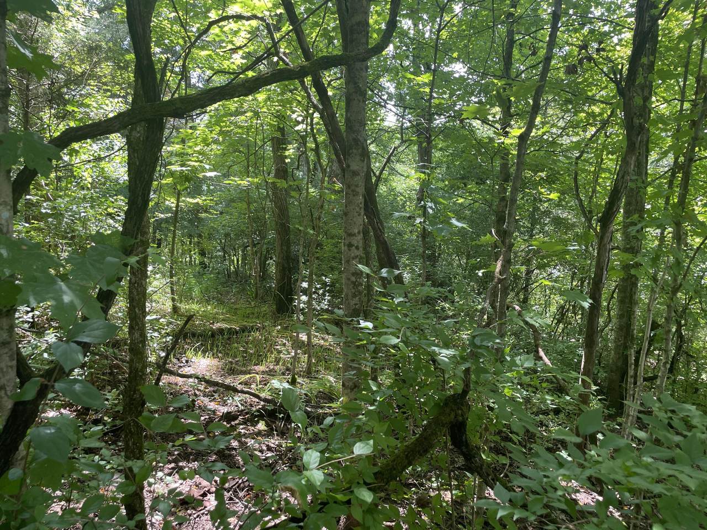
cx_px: 354
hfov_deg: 67.3
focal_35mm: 26
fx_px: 531
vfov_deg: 53.1
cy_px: 265
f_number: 1.6
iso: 64
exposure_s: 1/121
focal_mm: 4.2
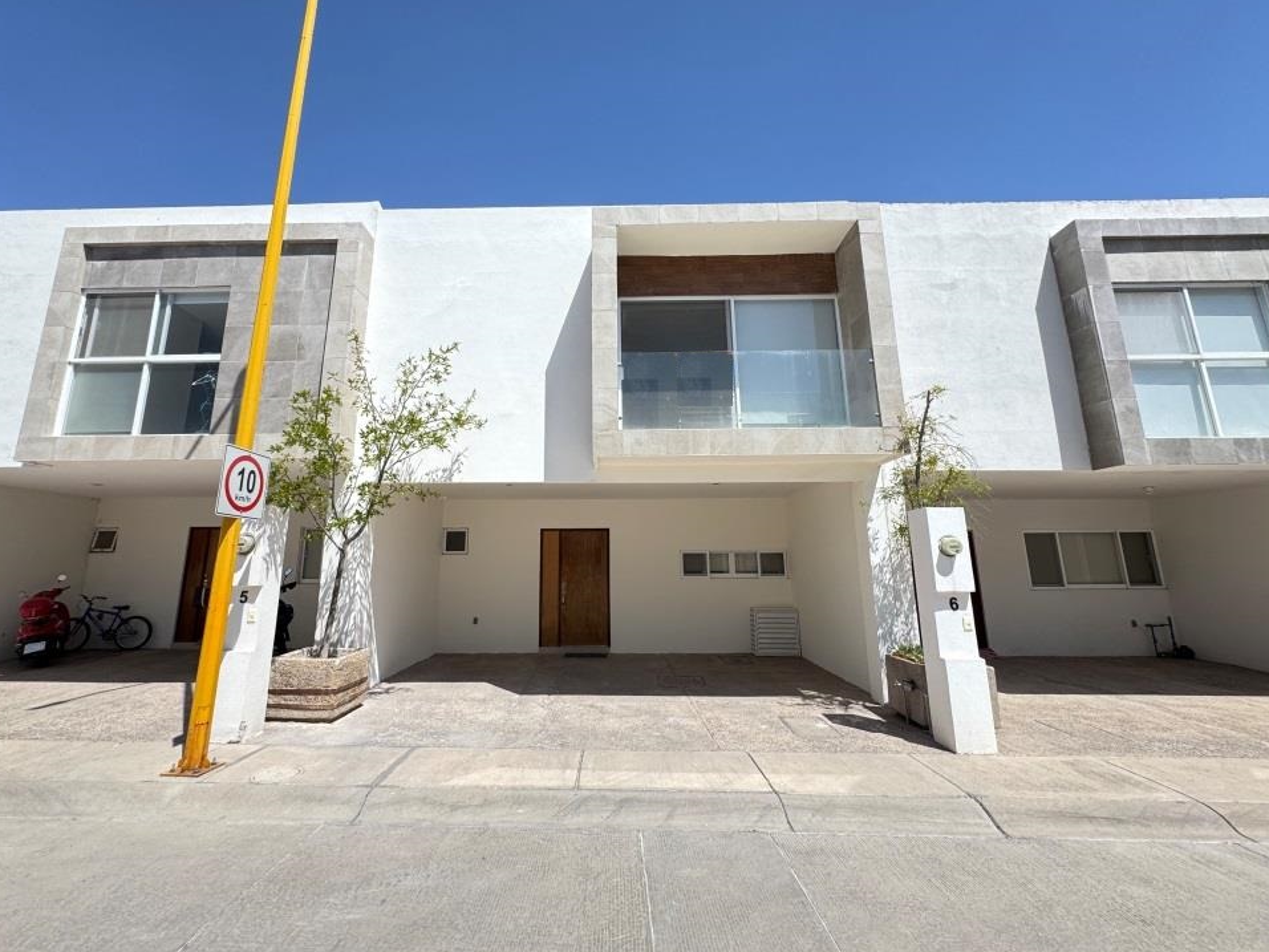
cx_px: 601
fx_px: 550
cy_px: 454
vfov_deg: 81.7
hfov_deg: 98.1
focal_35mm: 15
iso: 50
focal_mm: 2.22
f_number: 2.2
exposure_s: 1/1449
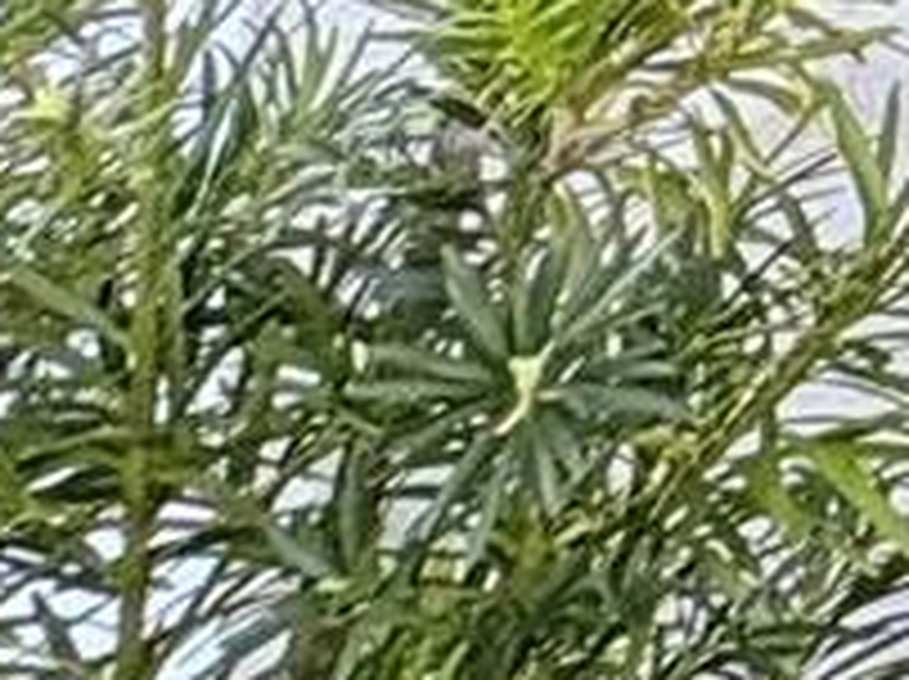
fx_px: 2911
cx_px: 3537
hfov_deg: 8.5
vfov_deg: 8.3
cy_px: -1954
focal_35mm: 111
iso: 100
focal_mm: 2.22
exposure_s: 1/99
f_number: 2.2
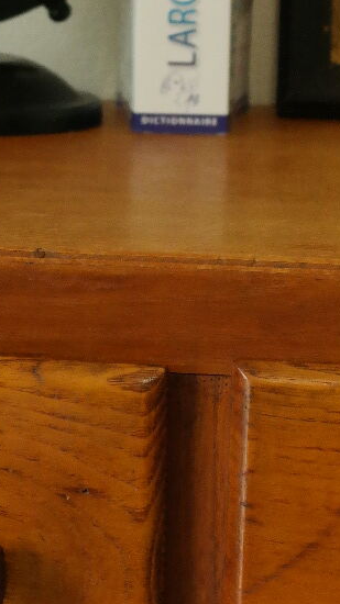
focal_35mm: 191
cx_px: 36
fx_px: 3064
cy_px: 166
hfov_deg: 6.3
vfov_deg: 11.3
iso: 1600
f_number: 5.6
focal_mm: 38
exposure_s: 1/50
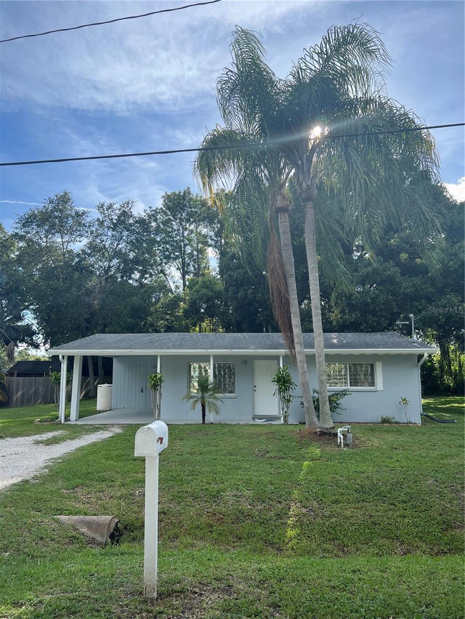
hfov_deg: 53.1
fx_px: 466
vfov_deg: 67.3
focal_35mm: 26
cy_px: 310
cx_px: 232
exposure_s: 1/3077
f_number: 1.5
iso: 50
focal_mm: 5.7
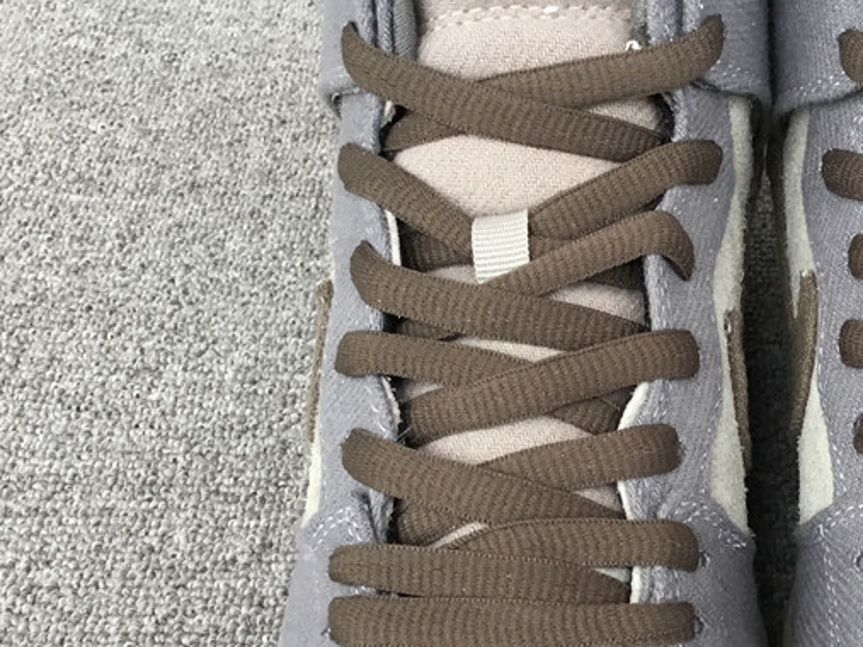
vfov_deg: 26.4
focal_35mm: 55
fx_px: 1371
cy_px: 423
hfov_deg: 33.5
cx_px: 735
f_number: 2.4
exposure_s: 1/33
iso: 25
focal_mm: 3.3
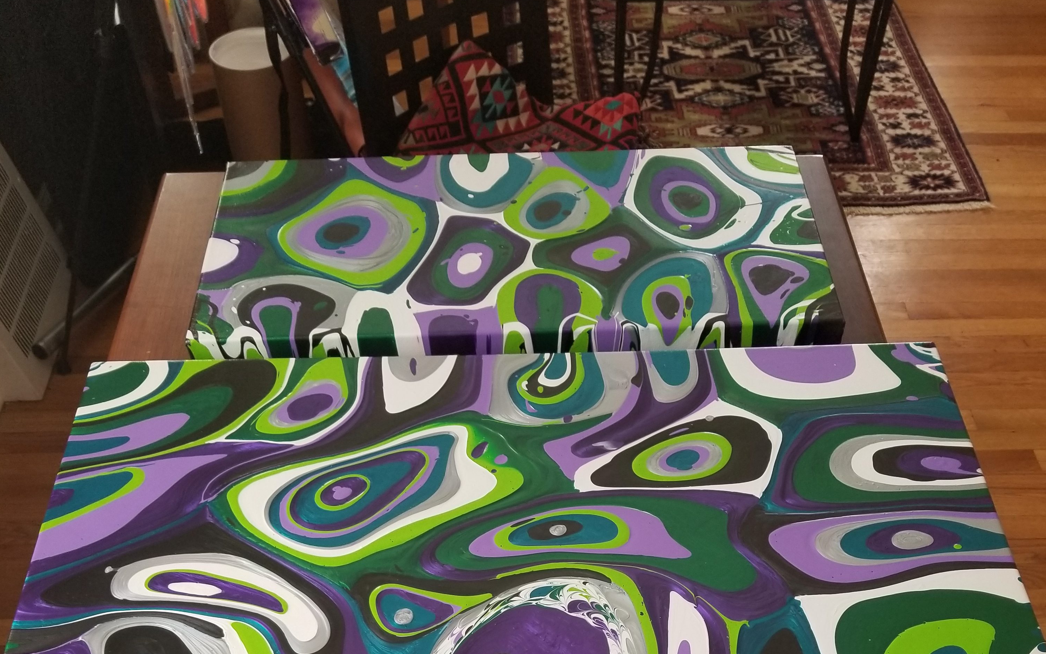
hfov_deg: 52.7
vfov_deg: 31.3
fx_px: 1055
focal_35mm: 37
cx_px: 525
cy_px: 687
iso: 80
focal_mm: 4.25
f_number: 1.7
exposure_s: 1/60
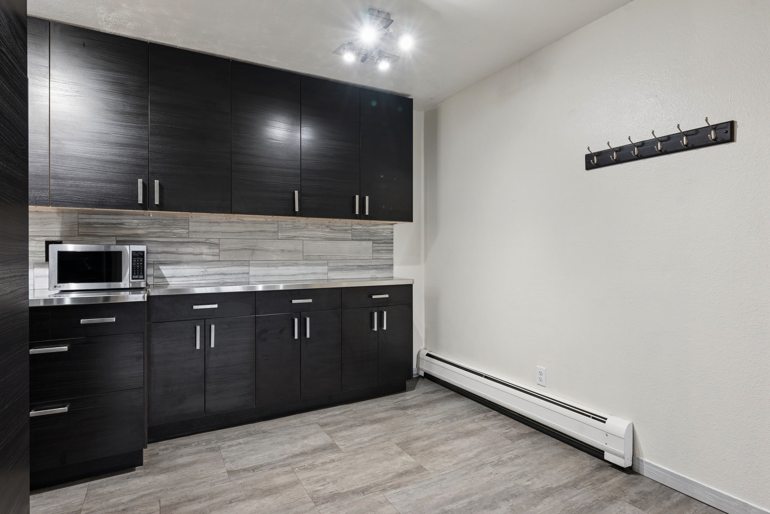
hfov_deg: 86.9
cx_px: 385
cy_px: 257
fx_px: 407
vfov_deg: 64.6
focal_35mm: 19
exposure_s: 1/25
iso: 800
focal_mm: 19
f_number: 8
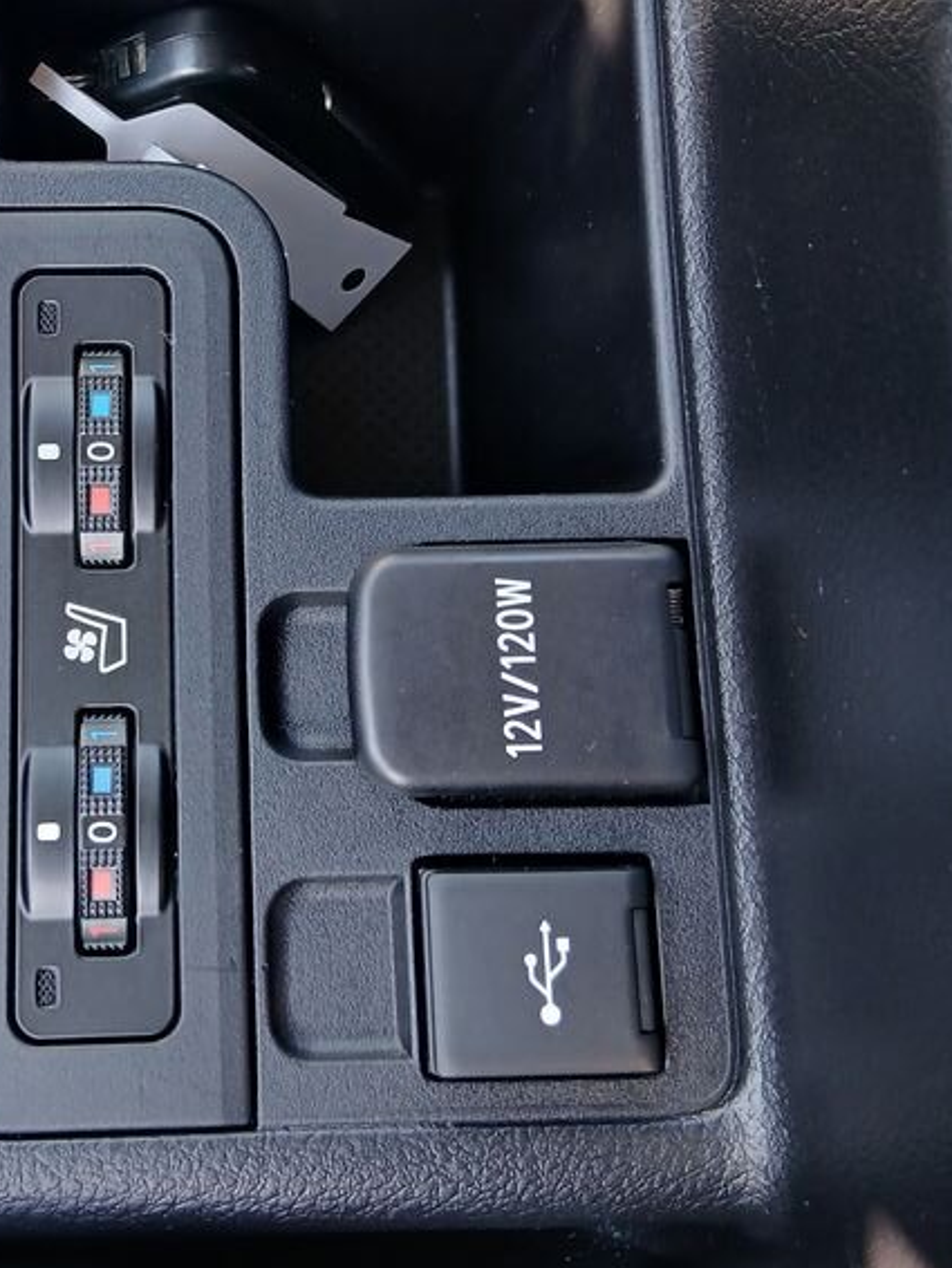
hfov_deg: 30.3
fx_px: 1722
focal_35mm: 47
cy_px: 426
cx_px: 217
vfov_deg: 39.9
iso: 64
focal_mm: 3.98
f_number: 1.8
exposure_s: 1/50
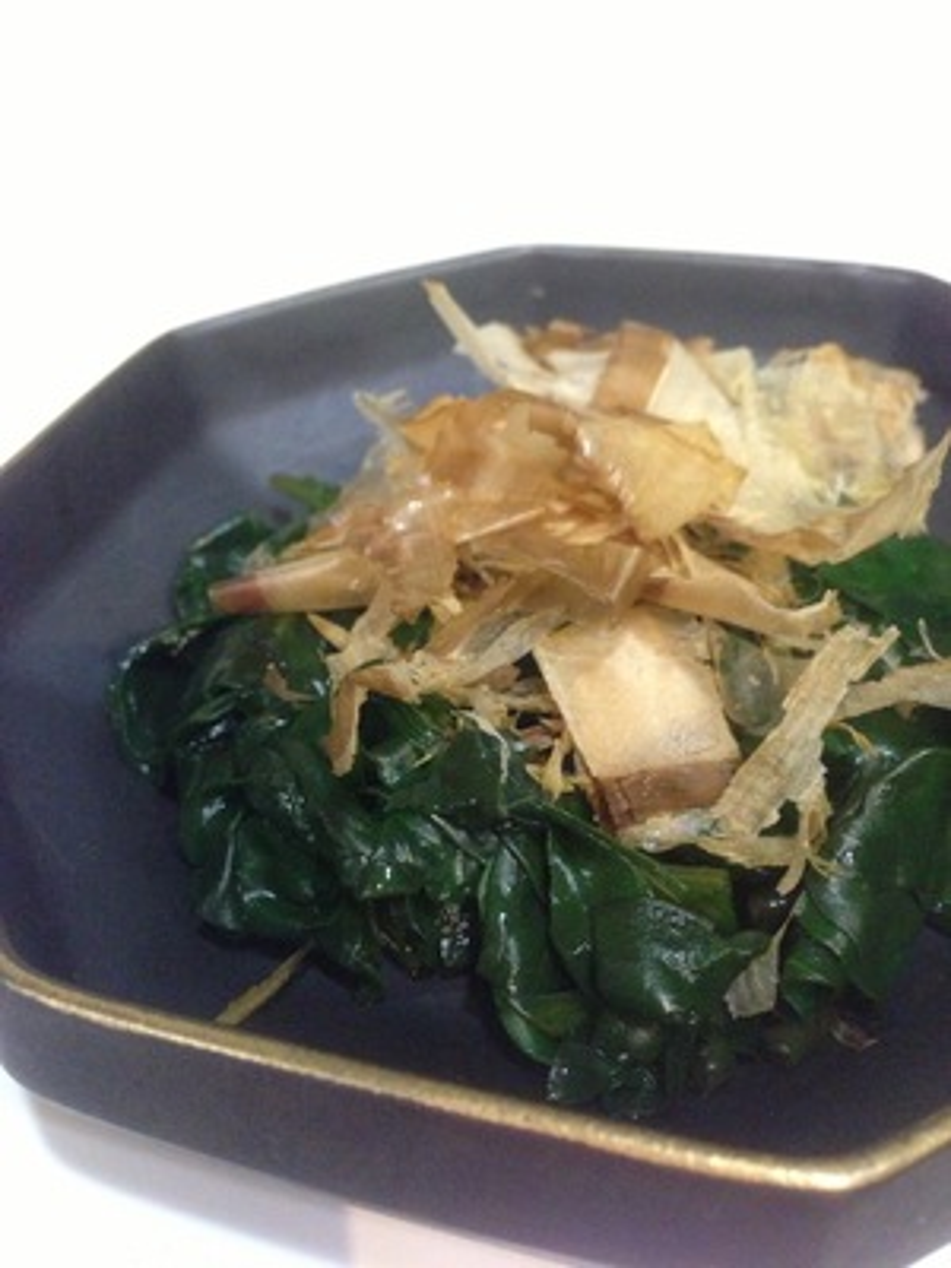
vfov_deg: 55.4
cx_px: 476
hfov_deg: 42.9
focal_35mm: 33
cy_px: 634
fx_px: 1209
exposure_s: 1/15
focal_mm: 4.13
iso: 800
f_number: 2.4
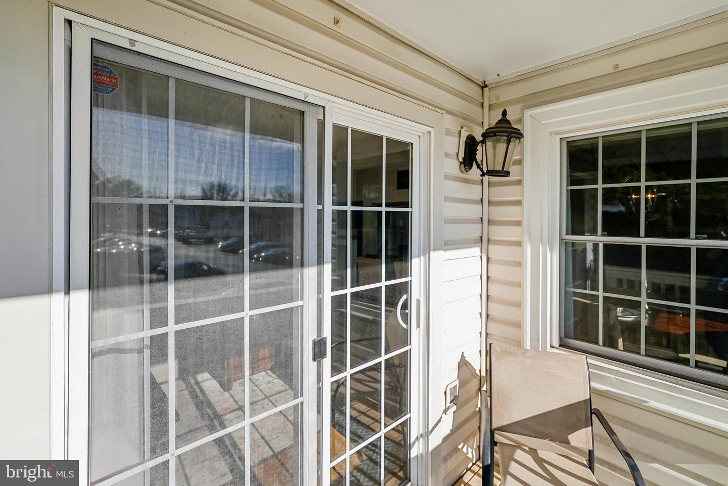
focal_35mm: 16
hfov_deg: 95.0
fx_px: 334
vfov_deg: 72.1
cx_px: 364
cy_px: 243
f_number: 4.5
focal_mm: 16.5
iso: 80
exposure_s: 1/160
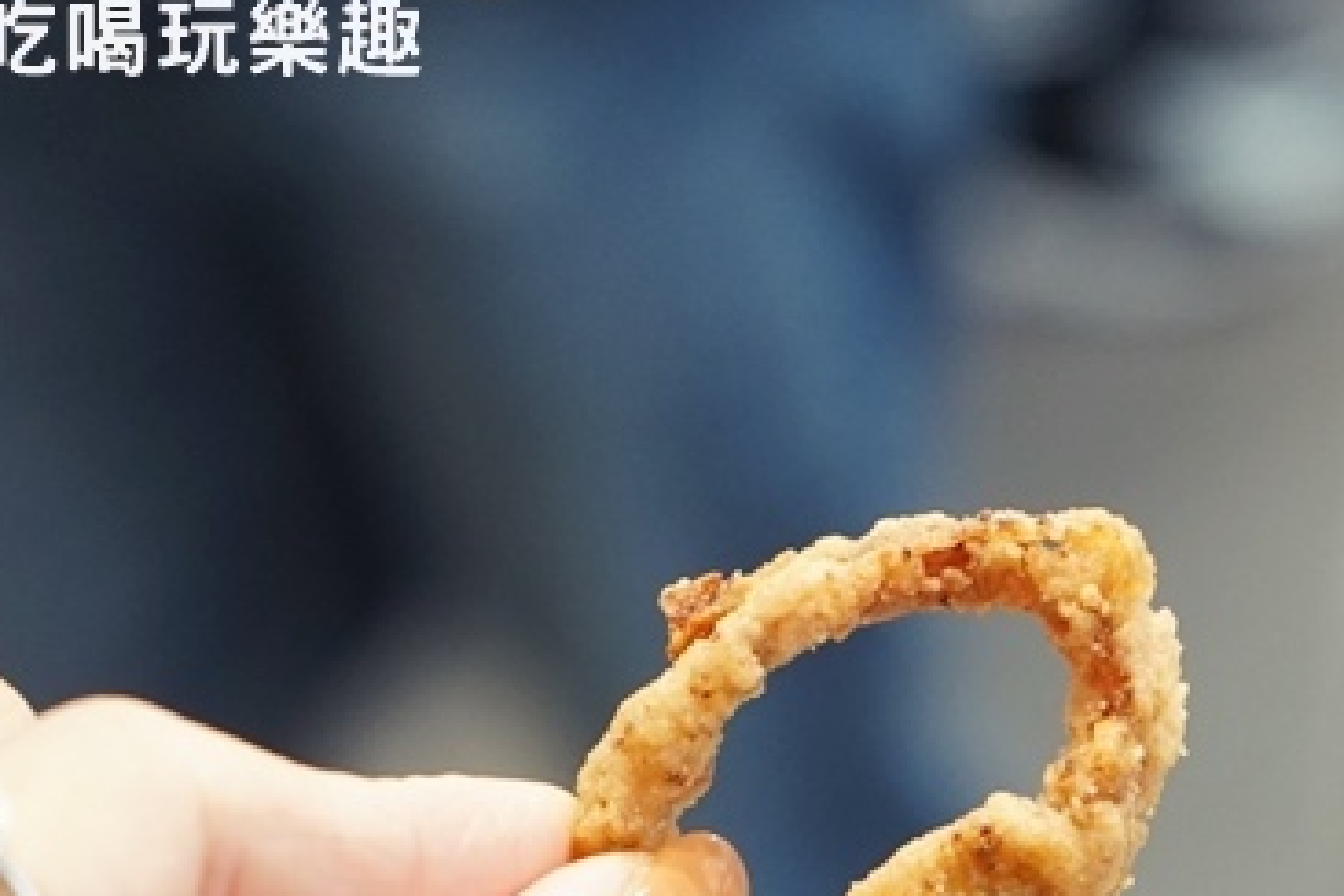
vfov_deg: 8.9
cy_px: 876
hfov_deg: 13.4
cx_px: 944
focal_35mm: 153
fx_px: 5712
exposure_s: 1/80
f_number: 5.6
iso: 1600
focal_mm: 70
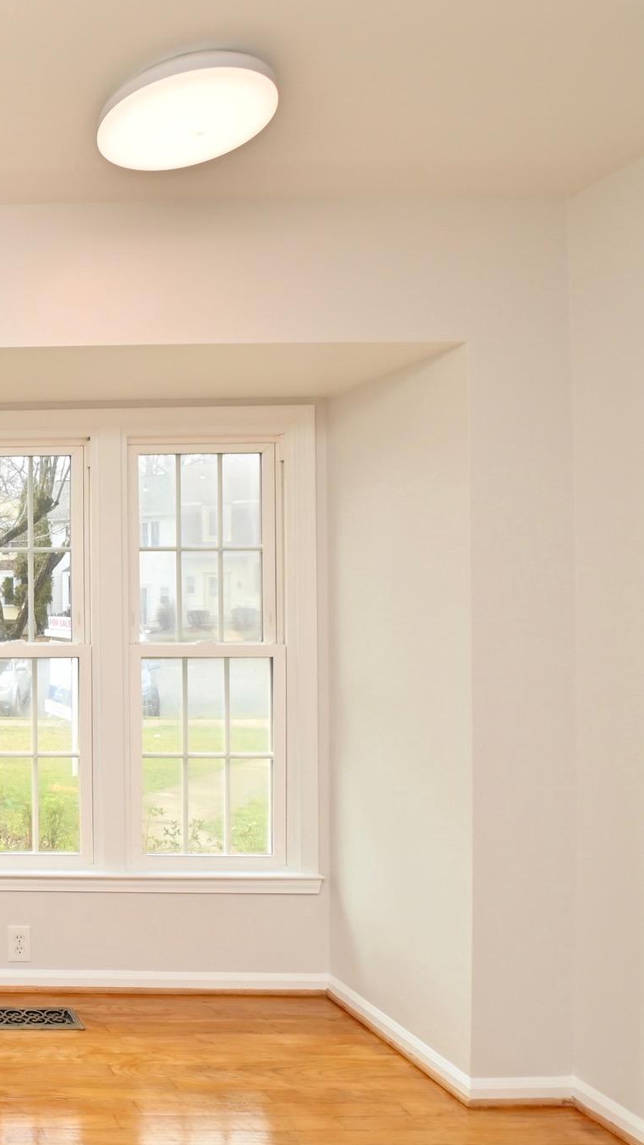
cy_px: 576
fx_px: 728
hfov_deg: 33.5
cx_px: -208
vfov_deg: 76.3
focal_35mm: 24
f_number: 7.1
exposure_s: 1/100
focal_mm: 10
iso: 200
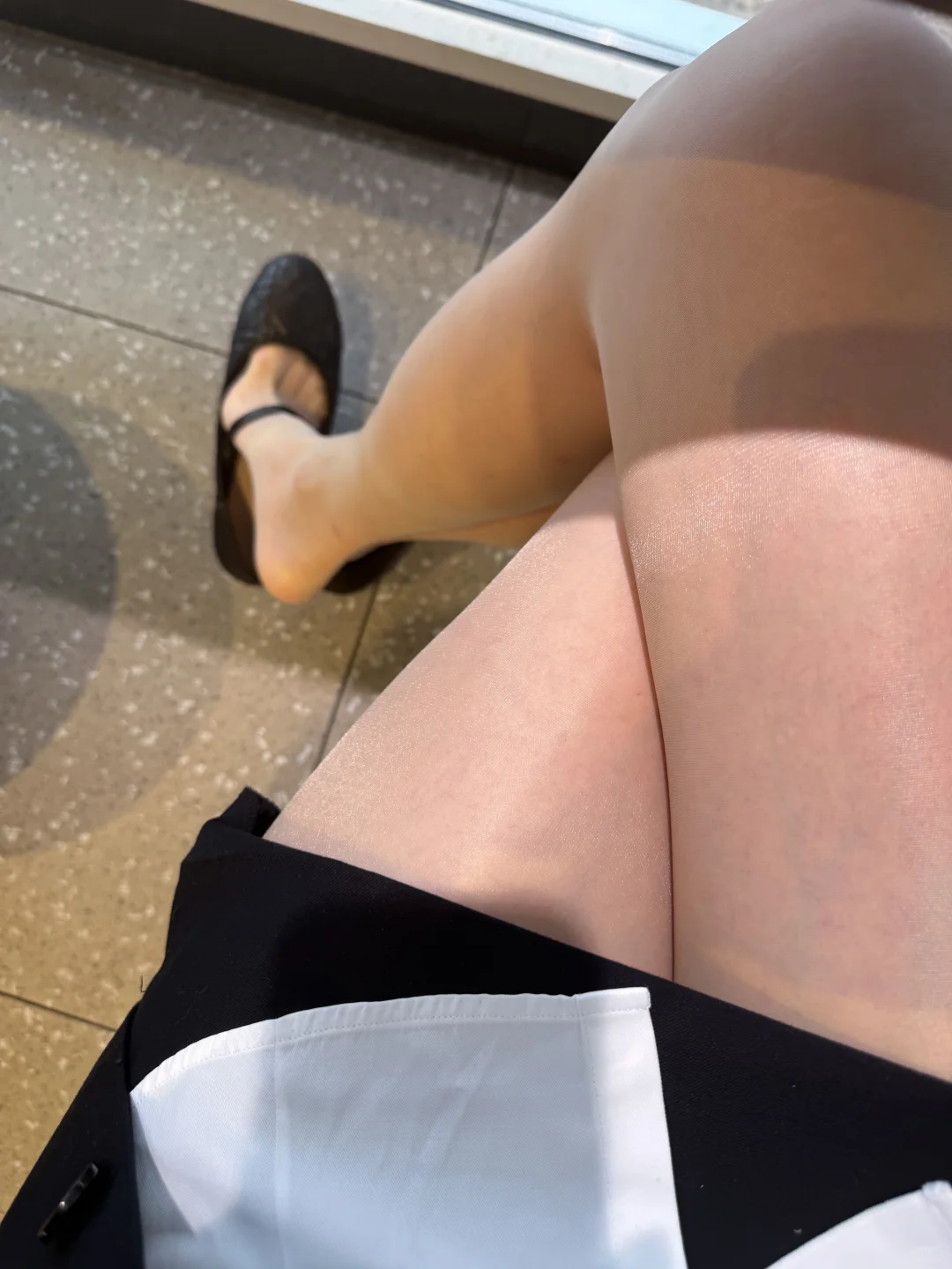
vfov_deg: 71.6
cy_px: 634
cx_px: 476
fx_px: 880
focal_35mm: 24
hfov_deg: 56.8
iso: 100
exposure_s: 1/100
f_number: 1.78
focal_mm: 6.76
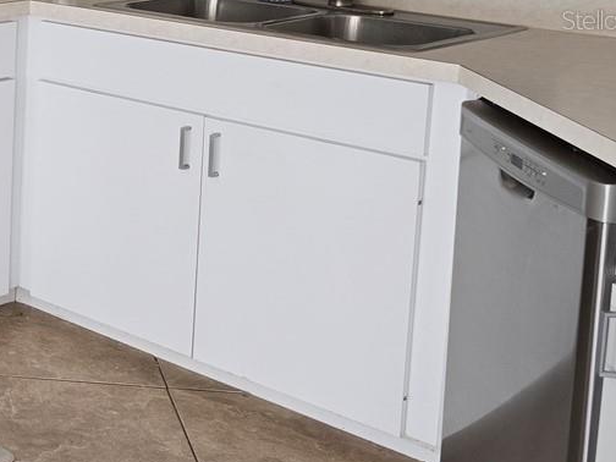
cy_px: 20
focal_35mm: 73
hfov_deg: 22.2
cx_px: -301
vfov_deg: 19.7
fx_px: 1299
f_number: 1.7
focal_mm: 6.3
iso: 160
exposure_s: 1/60
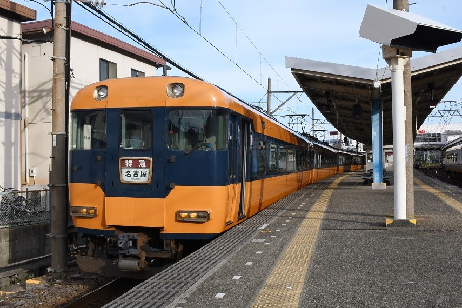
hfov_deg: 48.5
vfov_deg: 33.4
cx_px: 231
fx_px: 513
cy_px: 154
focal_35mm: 40
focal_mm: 20
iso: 640
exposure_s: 1/250
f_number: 18
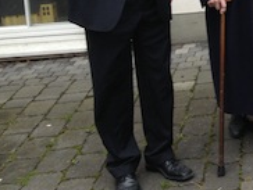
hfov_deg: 18.9
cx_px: 331
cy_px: -38
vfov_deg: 14.9
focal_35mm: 96
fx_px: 703
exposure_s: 1/143
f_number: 2.4
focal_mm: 4.28
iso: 50
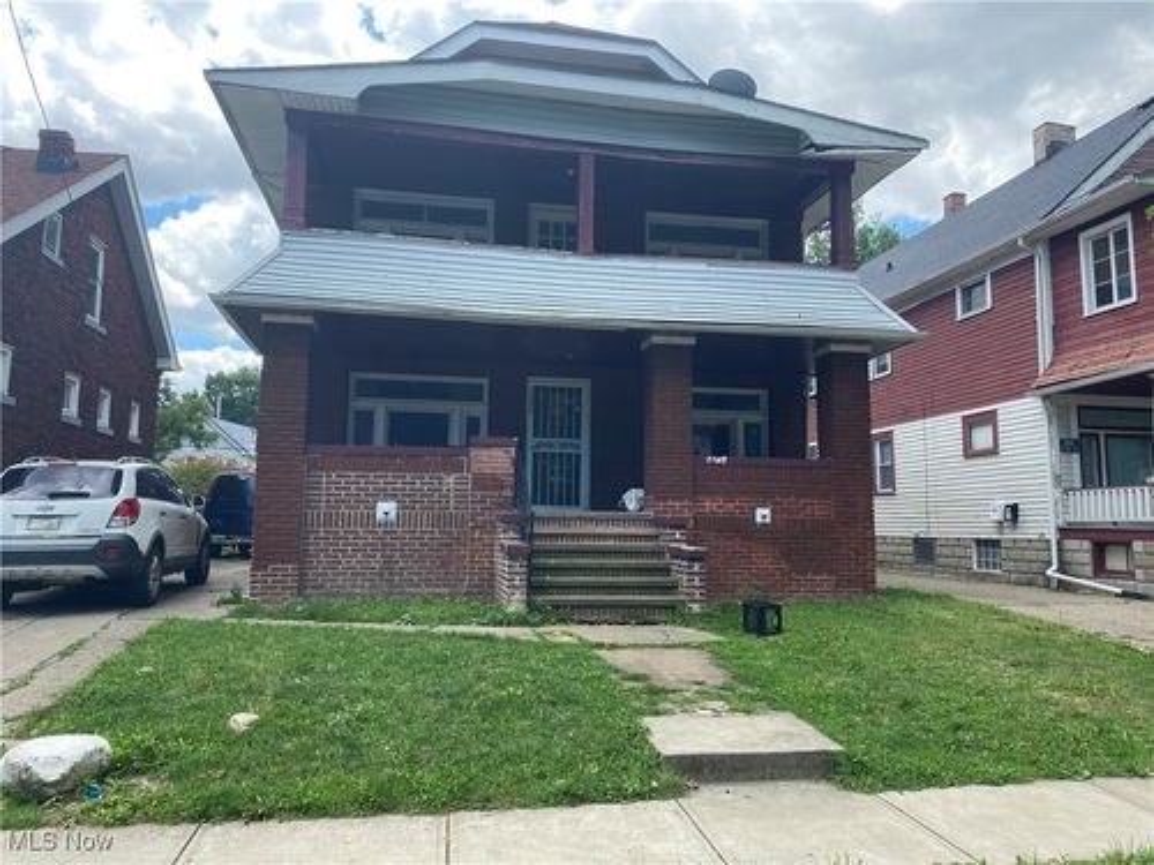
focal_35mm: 26
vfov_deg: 53.1
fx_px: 867
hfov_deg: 67.3
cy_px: 432
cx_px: 577
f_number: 1.8
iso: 32
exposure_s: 1/833
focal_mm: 4.25
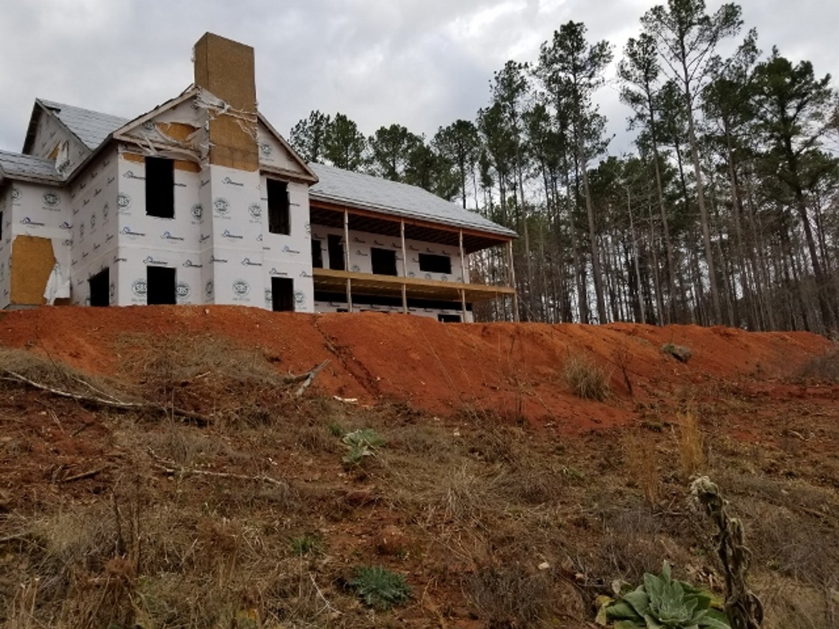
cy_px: 314
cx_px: 420
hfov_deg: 67.3
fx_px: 630
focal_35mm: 26
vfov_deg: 53.1
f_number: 1.7
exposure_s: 1/1121
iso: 50
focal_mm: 4.25
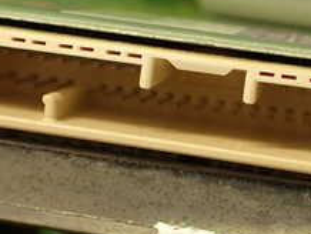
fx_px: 791
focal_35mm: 88
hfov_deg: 22.2
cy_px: 117
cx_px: 200
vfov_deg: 16.8
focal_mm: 5.79
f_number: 2.4
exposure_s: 1/40
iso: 200
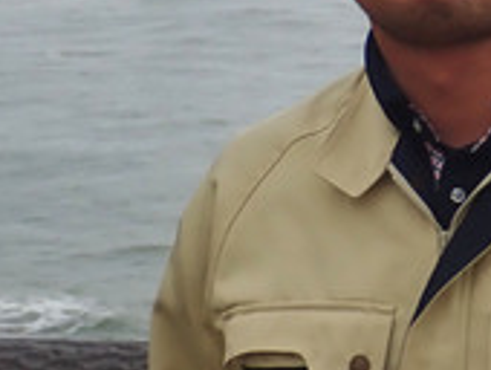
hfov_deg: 10.5
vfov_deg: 7.9
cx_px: 500
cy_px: -78
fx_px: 2642
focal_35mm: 186
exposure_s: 1/200
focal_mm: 7.86
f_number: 9
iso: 100
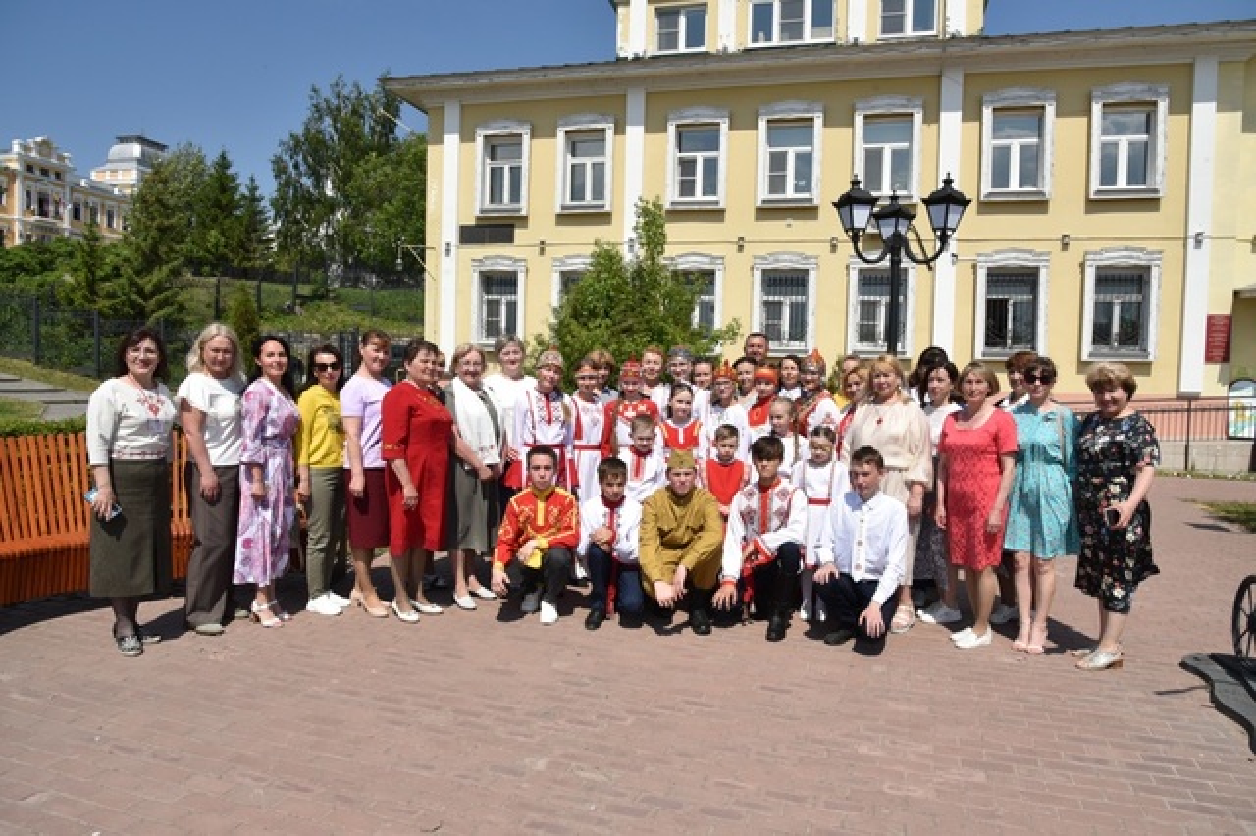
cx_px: 628
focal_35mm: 24
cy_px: 418
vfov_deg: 53.1
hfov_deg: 73.8
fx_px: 837
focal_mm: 24
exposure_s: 1/800
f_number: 14
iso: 640
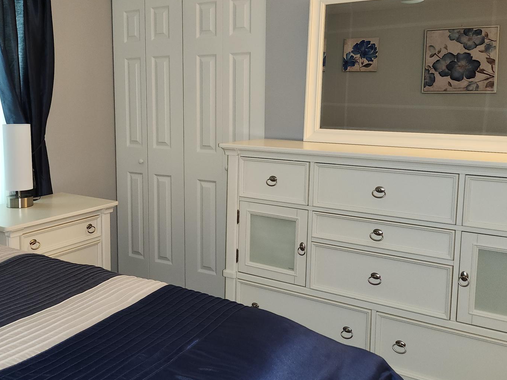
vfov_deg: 39.5
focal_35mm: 36
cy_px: 151
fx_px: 527
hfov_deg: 51.0
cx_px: 199
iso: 125
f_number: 1.8
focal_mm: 5
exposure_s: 1/15
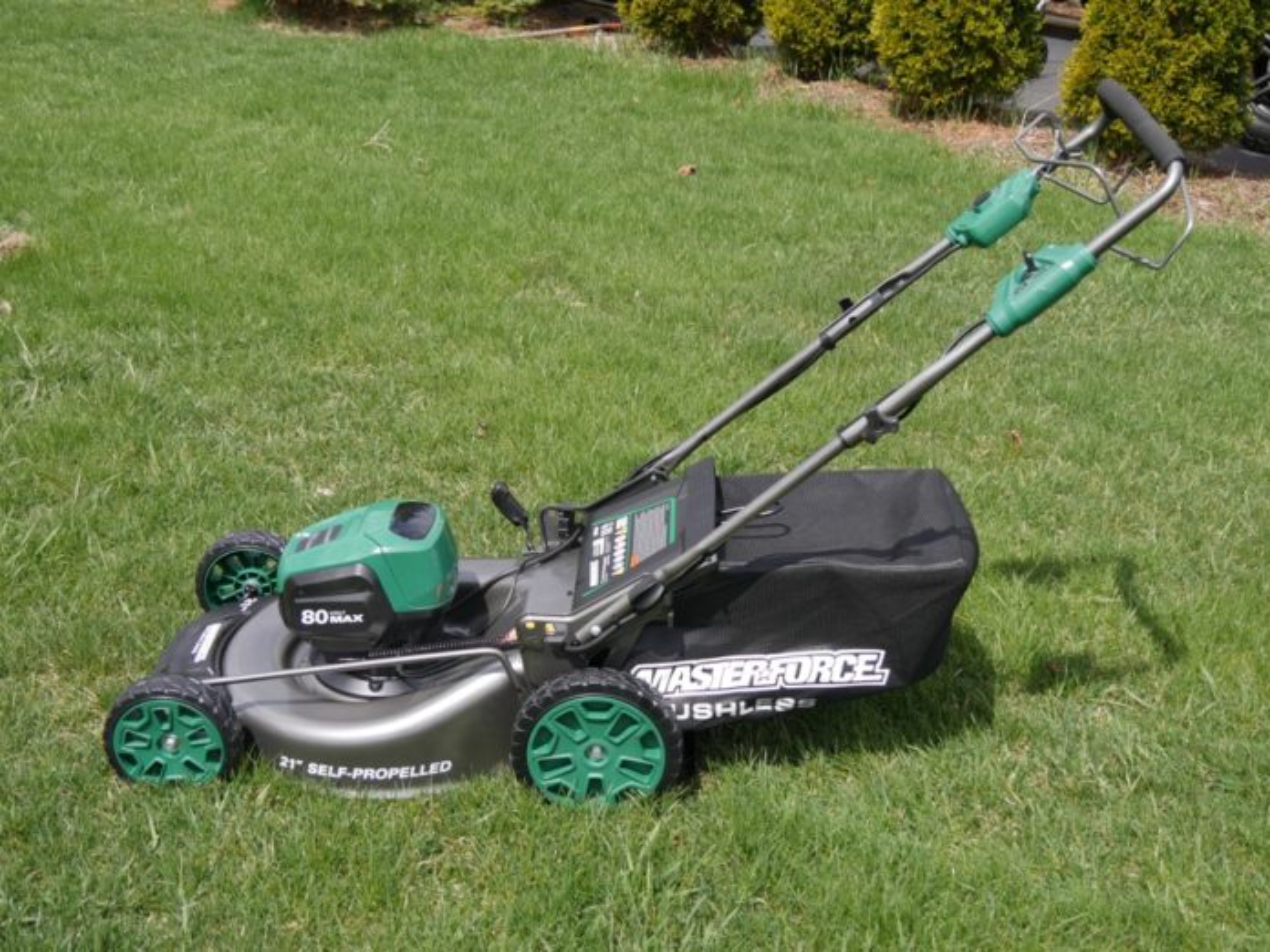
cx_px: 635
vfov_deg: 30.3
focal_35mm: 48
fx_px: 1761
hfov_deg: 39.7
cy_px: 476
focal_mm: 24
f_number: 4.5
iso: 200
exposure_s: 1/1000
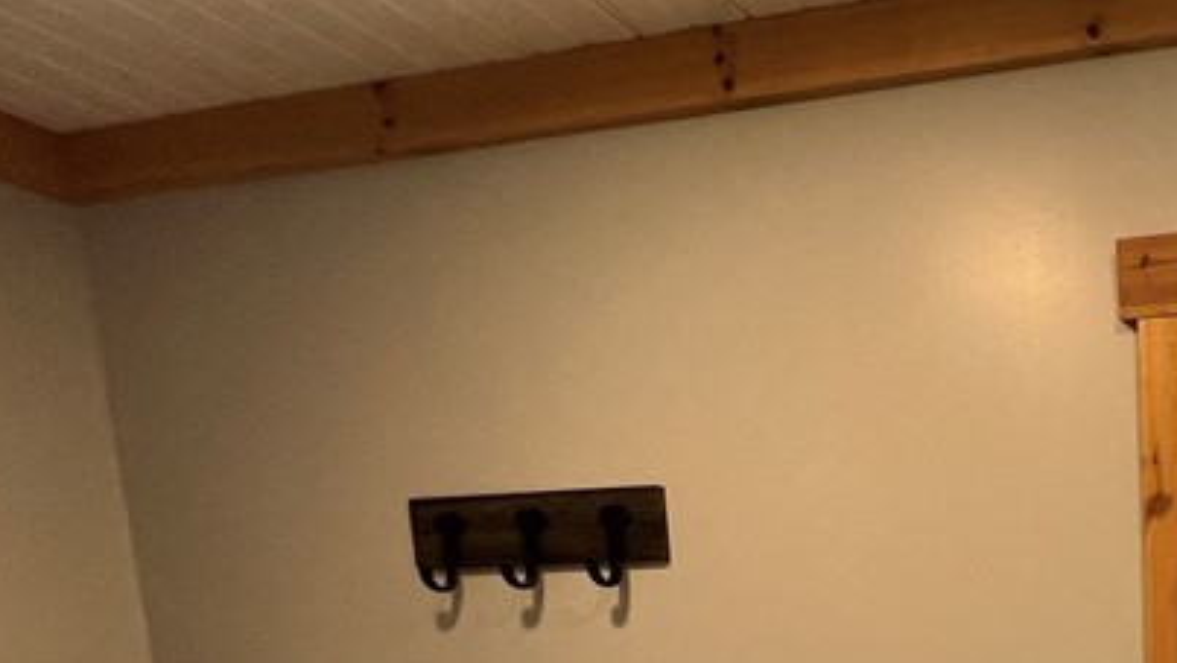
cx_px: 1320
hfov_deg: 42.3
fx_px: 1124
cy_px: 1025
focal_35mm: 36
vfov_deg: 24.5
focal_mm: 1.57
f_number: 1.8
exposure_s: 1/120
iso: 80
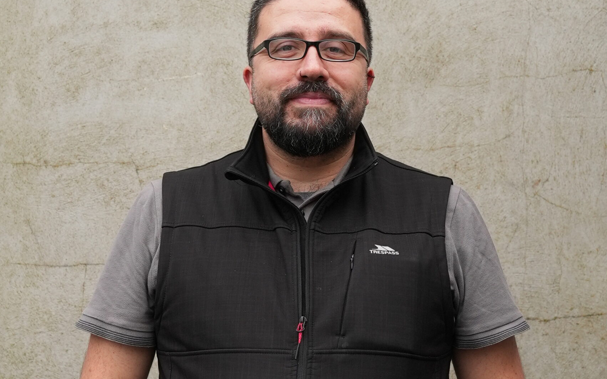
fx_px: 1323
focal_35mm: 80
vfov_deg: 16.3
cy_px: 175
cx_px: 305
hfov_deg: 25.8
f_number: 4.5
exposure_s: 1/250
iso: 800
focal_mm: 35
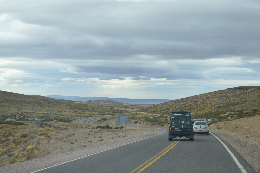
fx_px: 595
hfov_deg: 24.6
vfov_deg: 16.5
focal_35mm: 82
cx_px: 130
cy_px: 86
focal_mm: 55
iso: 100
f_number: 6.3
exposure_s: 1/160
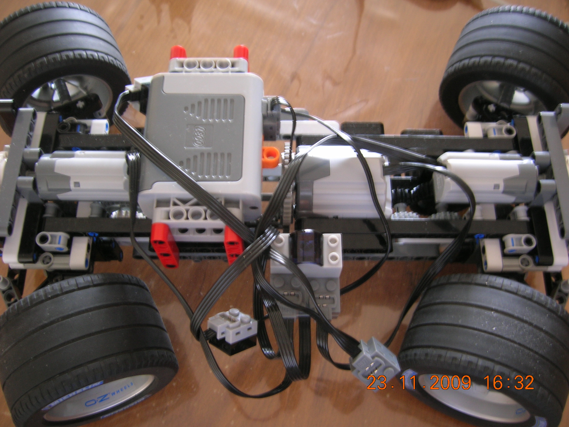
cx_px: 284
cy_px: 214
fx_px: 559
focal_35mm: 34
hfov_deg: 54.0
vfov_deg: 41.8
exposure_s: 1/3.6
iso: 50
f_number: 2.9
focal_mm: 5.7
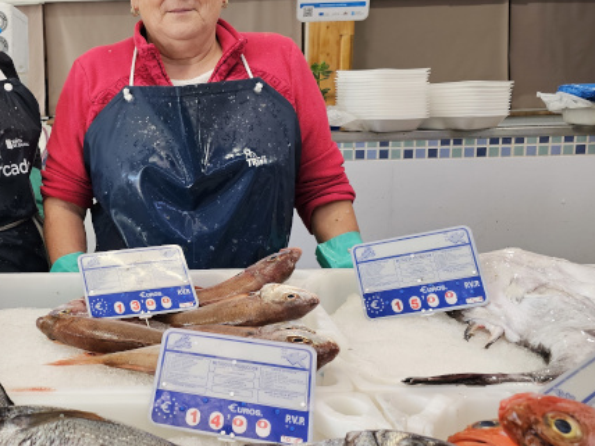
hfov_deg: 41.3
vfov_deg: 33.6
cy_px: 215
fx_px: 739
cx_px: 92
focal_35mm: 43
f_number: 1.7
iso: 160
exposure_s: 1/120
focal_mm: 6.3
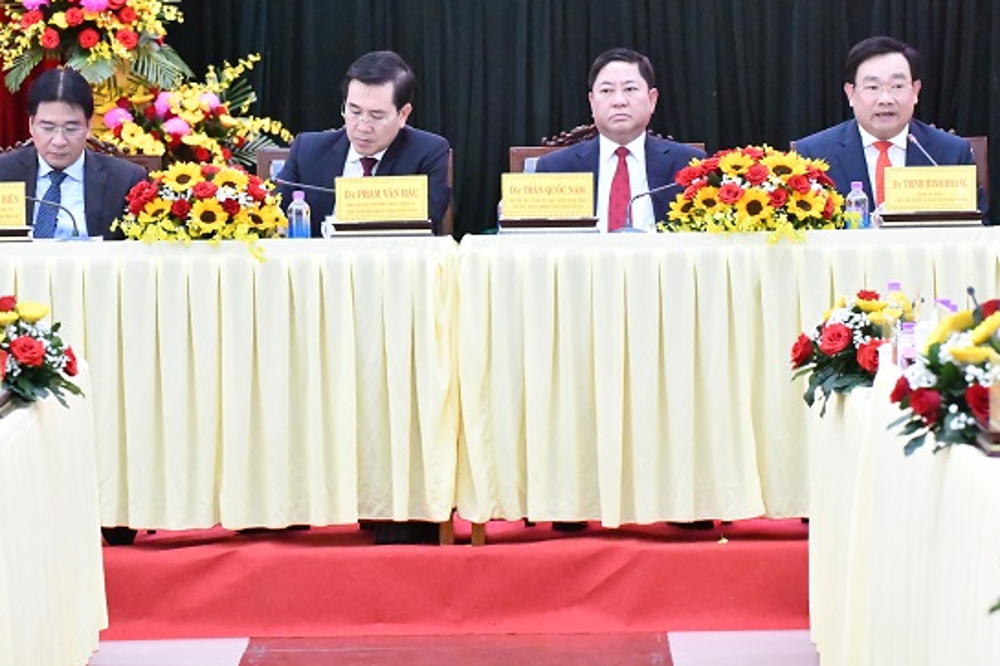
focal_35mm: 206
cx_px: 505
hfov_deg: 10.0
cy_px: 303
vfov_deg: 6.7
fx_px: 5720
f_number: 8
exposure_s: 1/200
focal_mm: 125
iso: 25600
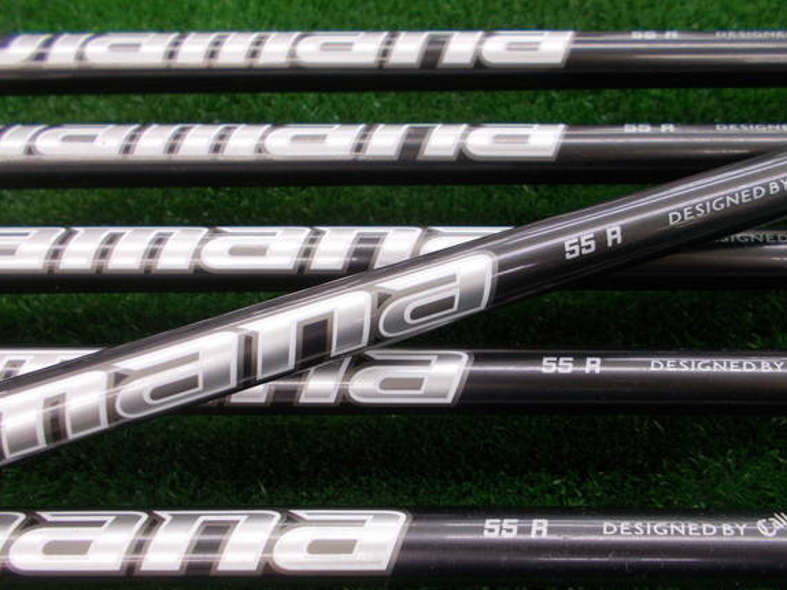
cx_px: 429
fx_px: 659
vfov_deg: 48.2
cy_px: 318
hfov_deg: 61.6
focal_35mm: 29
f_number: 3.2
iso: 100
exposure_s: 1/25
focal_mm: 4.6
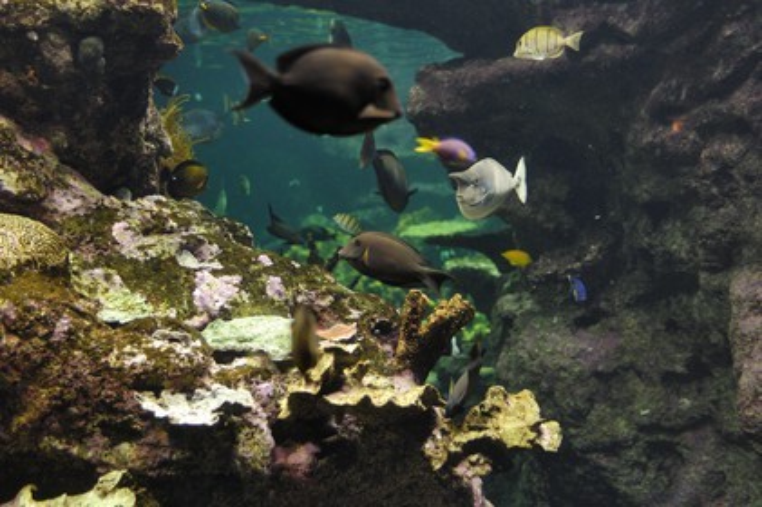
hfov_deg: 42.4
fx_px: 983
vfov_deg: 28.9
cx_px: 381
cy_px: 254
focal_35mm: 46
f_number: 2.8
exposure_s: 1/60
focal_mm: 31
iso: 200
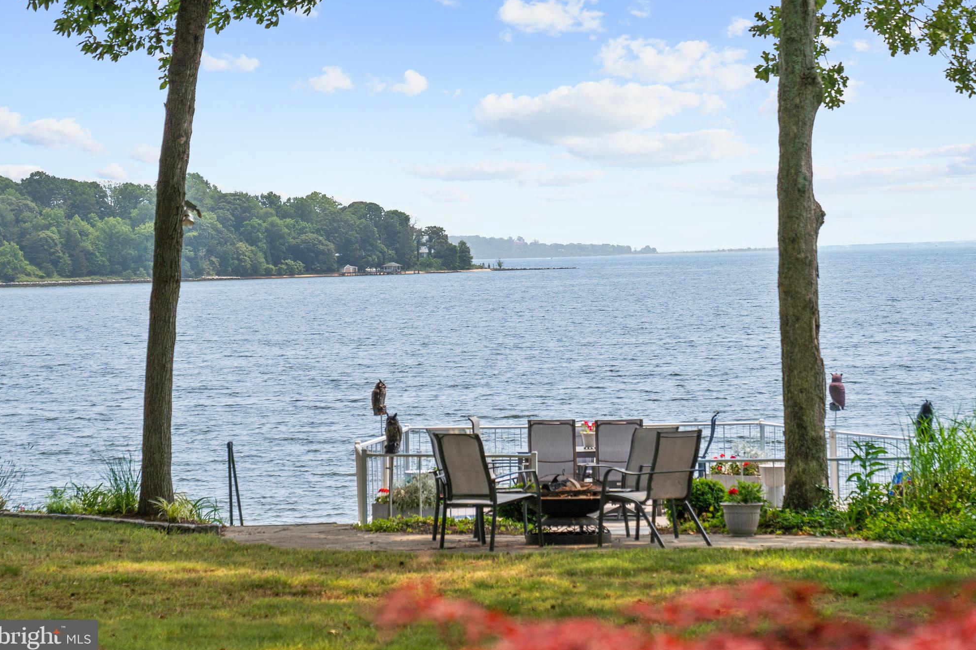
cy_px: 321
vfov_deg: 12.7
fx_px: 2928
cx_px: 491
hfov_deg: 18.9
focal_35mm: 108
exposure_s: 1/640
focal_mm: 70
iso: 100
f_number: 4
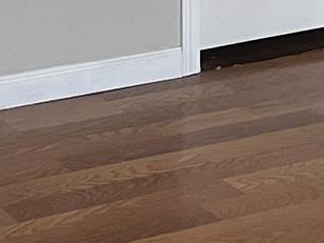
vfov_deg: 7.9
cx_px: 78
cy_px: -370
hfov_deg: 11.4
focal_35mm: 173
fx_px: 1619
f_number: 1.6
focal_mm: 4.2
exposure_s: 1/60
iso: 125
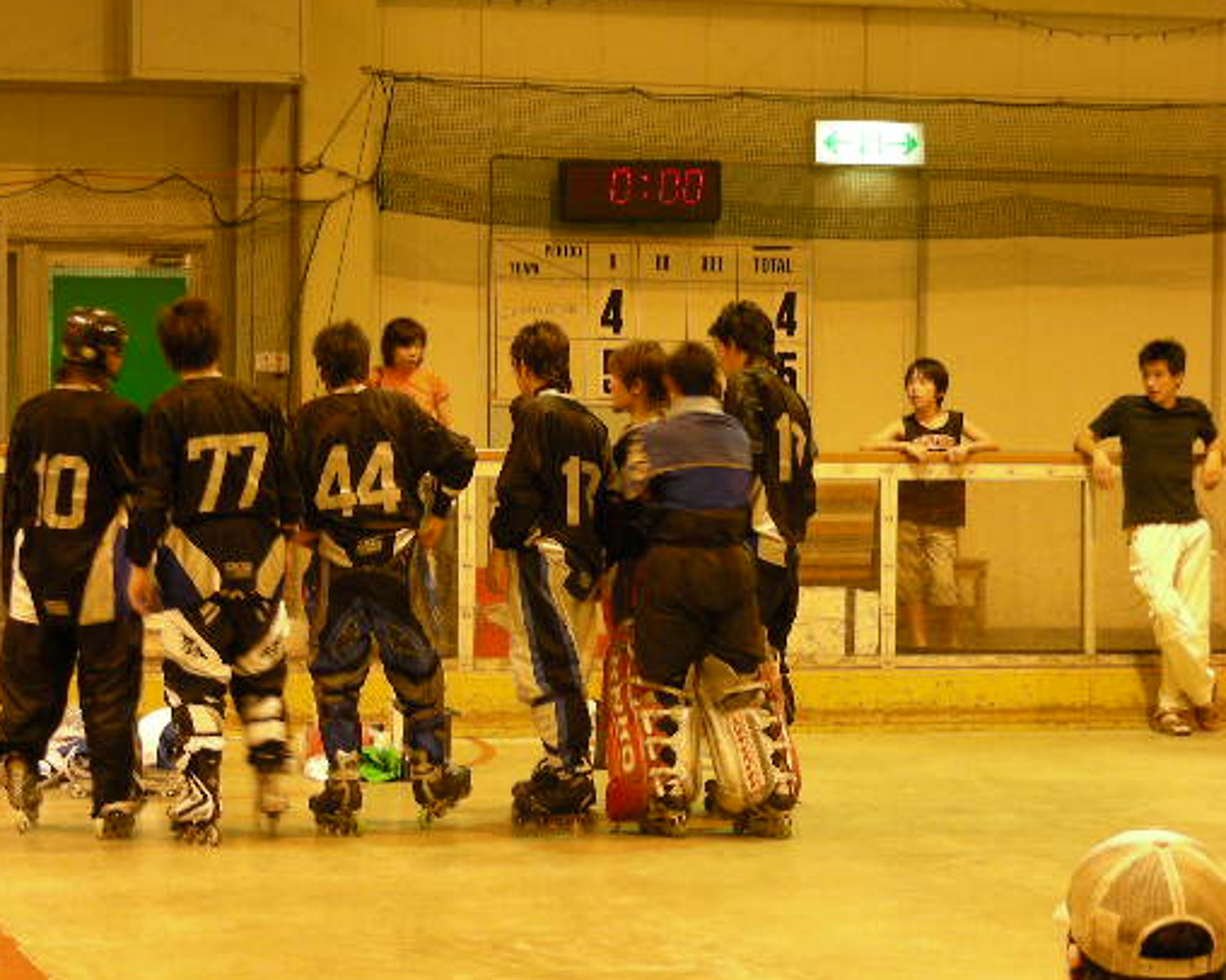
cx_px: 473
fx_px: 3881
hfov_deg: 17.9
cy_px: 509
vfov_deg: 14.4
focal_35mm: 107
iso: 210
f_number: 3.5
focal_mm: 14.6
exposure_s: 1/15
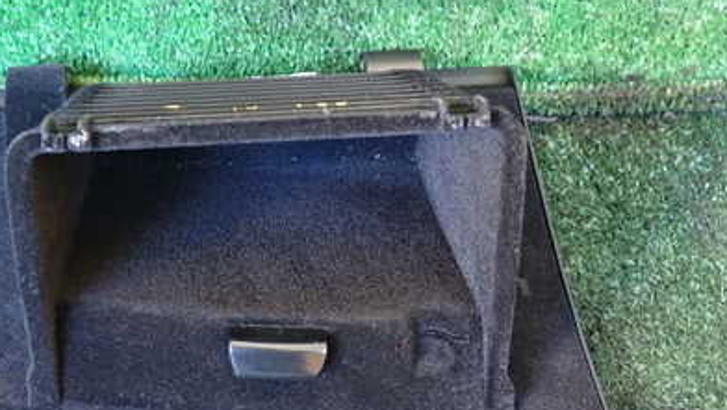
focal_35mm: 50
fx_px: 964
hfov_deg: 40.9
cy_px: 232
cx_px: 254
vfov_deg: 24.0
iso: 800
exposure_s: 1/25
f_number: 2.3
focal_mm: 5.4
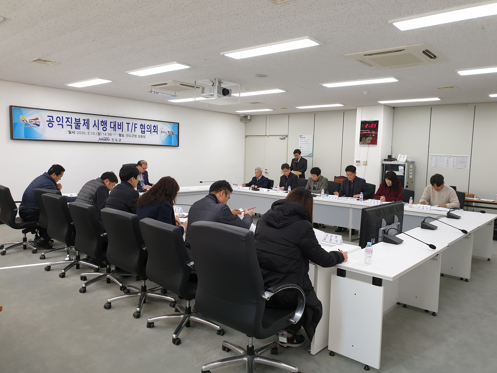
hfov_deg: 67.3
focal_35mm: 26
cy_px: 186
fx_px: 373
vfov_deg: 53.1
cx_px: 248
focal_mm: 4.3
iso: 100
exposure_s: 1/60
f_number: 2.4
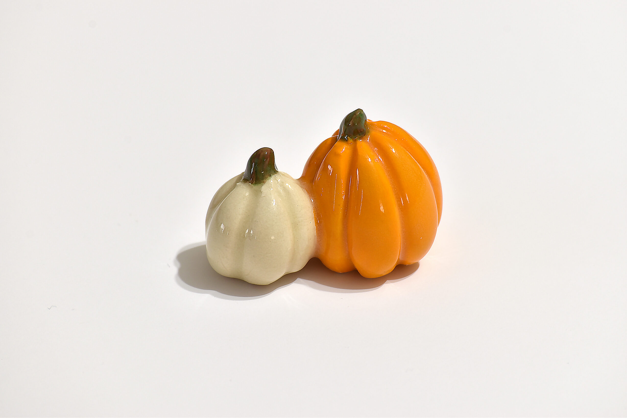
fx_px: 5225
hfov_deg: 6.9
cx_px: 314
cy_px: 209
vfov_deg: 4.6
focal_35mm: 300
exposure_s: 1/6
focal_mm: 200
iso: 160
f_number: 9
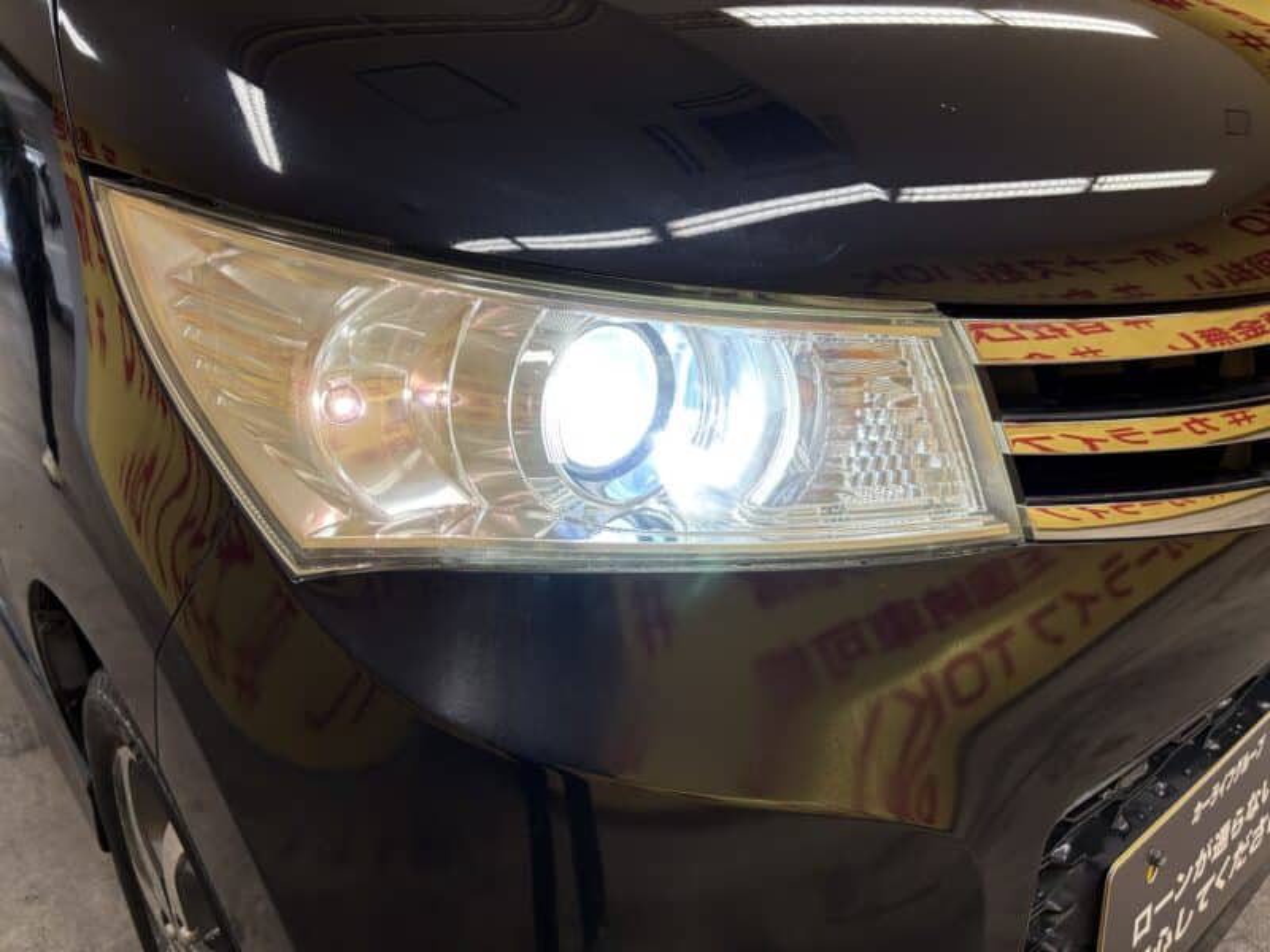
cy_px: 476
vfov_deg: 53.1
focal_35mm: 26
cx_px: 635
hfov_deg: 67.3
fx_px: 954
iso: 64
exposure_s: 1/100
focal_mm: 5.96
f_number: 1.6
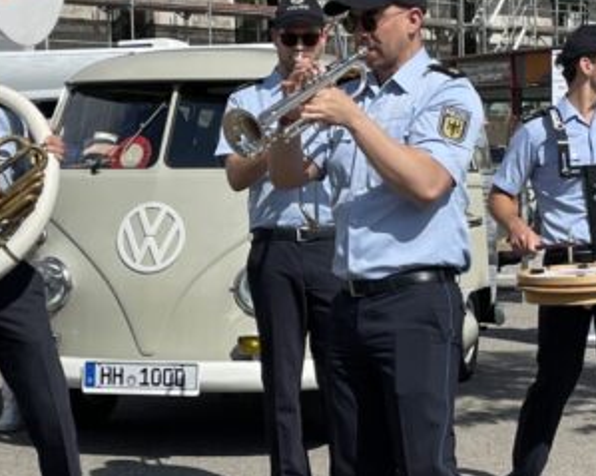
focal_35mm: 102
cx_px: 287
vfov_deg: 15.1
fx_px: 1799
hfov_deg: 18.8
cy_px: 301
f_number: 1.6
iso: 32
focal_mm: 4.2
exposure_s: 1/4831
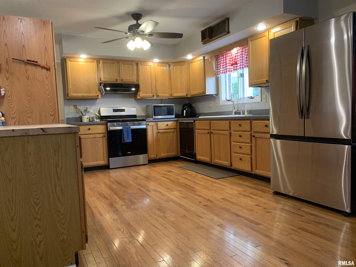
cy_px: 134
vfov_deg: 53.1
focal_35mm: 26
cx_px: 178
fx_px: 267
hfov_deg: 67.3
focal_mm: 4.25
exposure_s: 1/60
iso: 160
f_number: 1.8
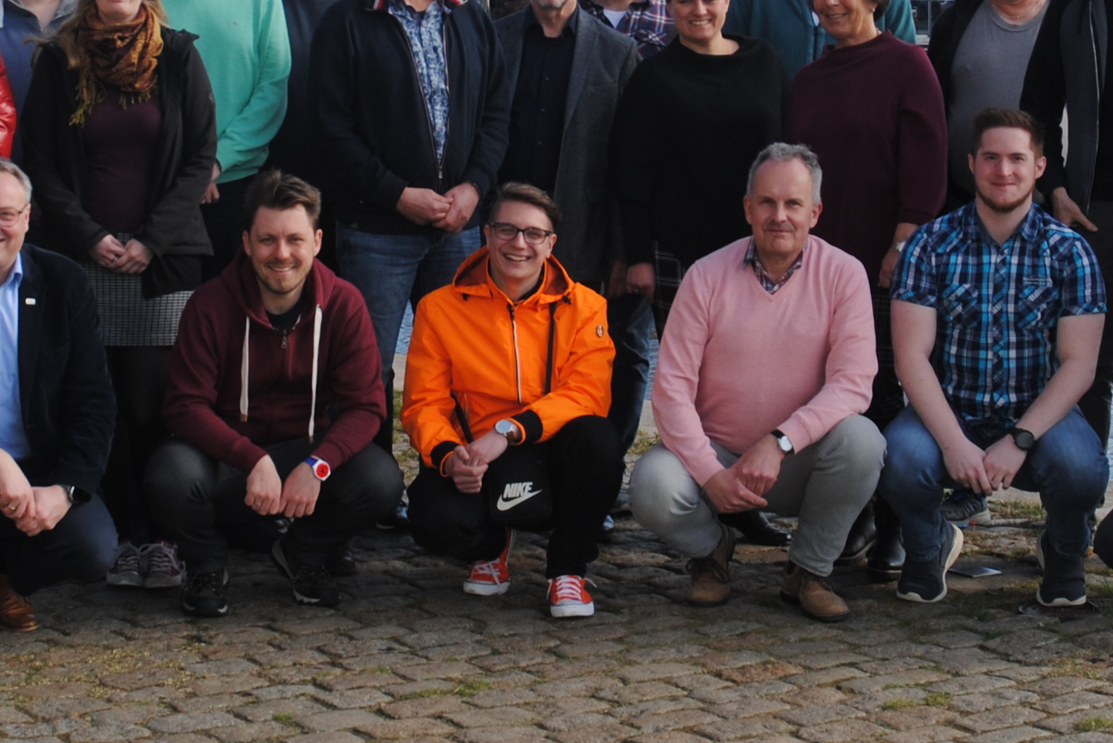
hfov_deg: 19.9
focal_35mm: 102
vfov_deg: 13.3
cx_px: 408
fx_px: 3165
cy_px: 116
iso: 100
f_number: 5.6
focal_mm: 25
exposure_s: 1/200
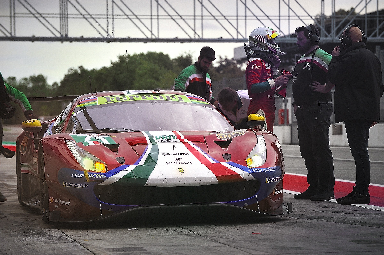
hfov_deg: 15.2
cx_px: 192
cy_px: 128
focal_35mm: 135
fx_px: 1439
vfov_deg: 10.1
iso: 200
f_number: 7.1
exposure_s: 1/1250
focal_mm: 135
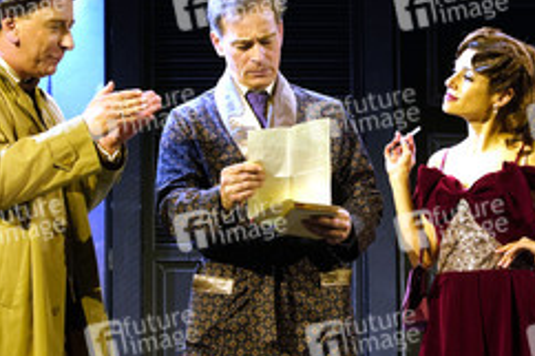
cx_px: 392
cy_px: 170
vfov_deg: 7.7
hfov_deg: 11.6
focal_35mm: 177
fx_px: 2629
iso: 1600
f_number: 4.5
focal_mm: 95
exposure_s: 1/160
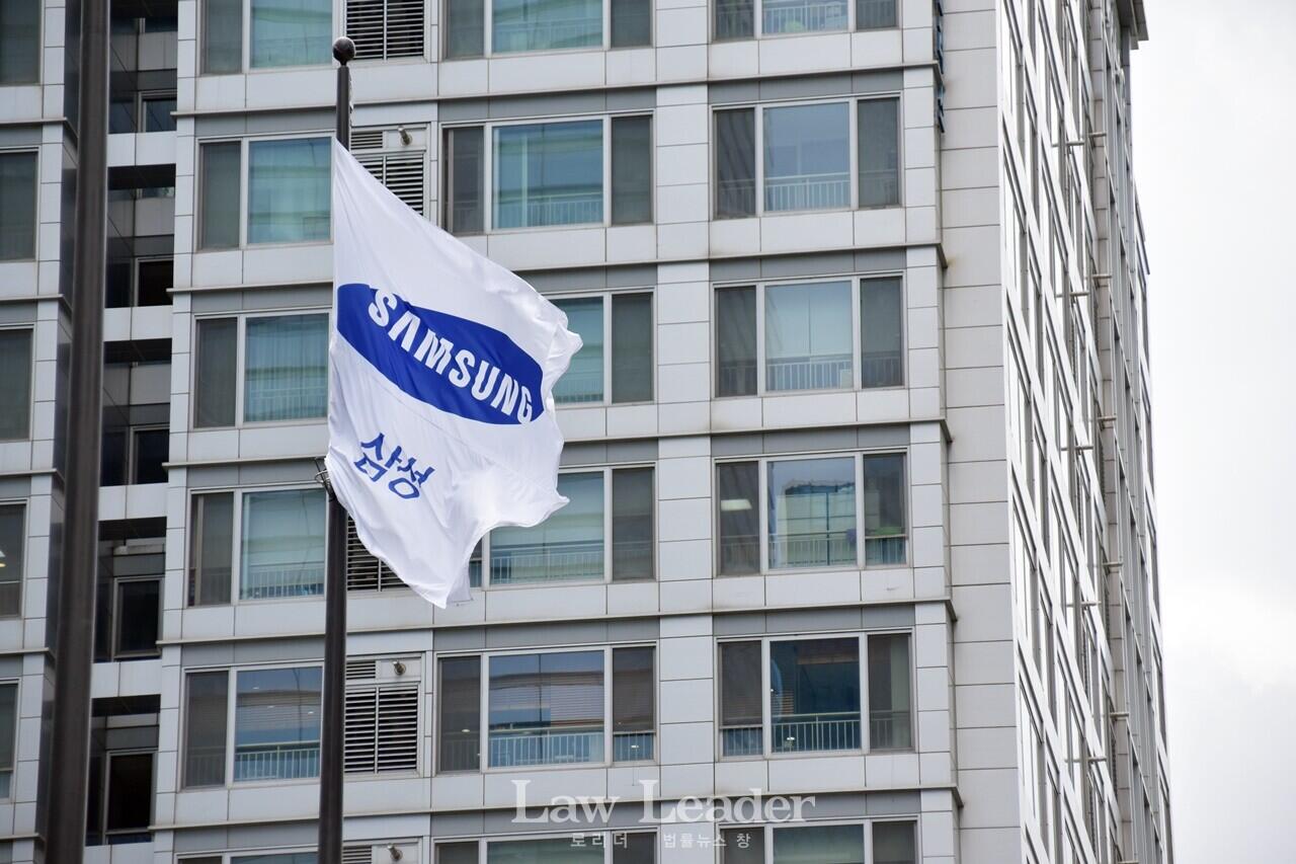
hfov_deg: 13.7
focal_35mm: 150
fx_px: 5399
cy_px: 432
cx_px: 648
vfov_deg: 9.1
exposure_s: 1/800
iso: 320
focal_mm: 100
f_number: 5.6
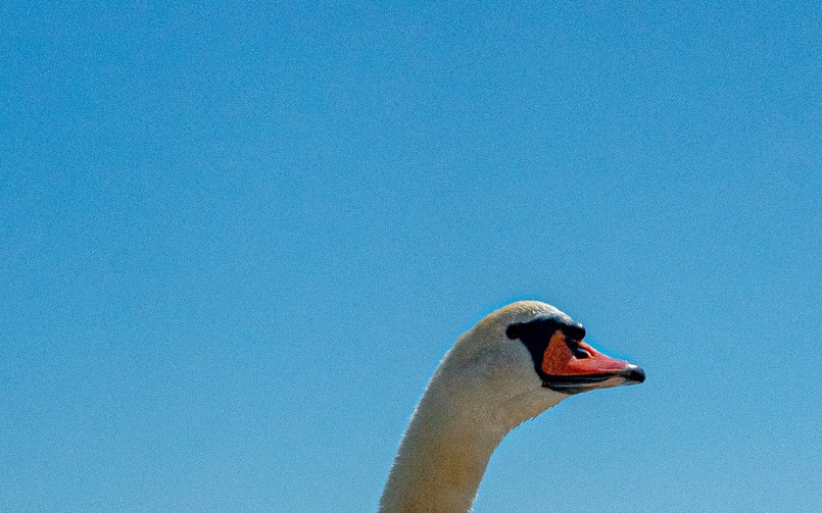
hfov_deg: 29.4
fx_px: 1568
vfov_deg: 15.7
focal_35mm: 70
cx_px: 427
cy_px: 946
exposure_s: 1/6400
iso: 2500
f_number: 8
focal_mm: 24
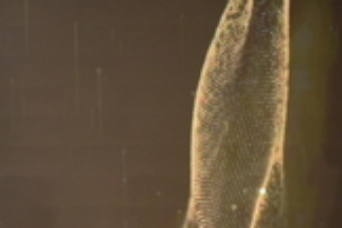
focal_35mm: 186
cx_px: -262
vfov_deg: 7.4
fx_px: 1767
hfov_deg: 10.4
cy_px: 35
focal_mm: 48
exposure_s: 1/160
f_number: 4
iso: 800
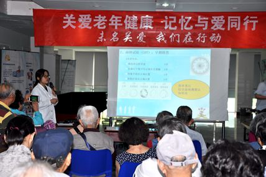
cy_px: 88
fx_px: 575
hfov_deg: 26.0
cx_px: 133
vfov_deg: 17.4
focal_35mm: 78
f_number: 5
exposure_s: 1/60
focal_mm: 52
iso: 200
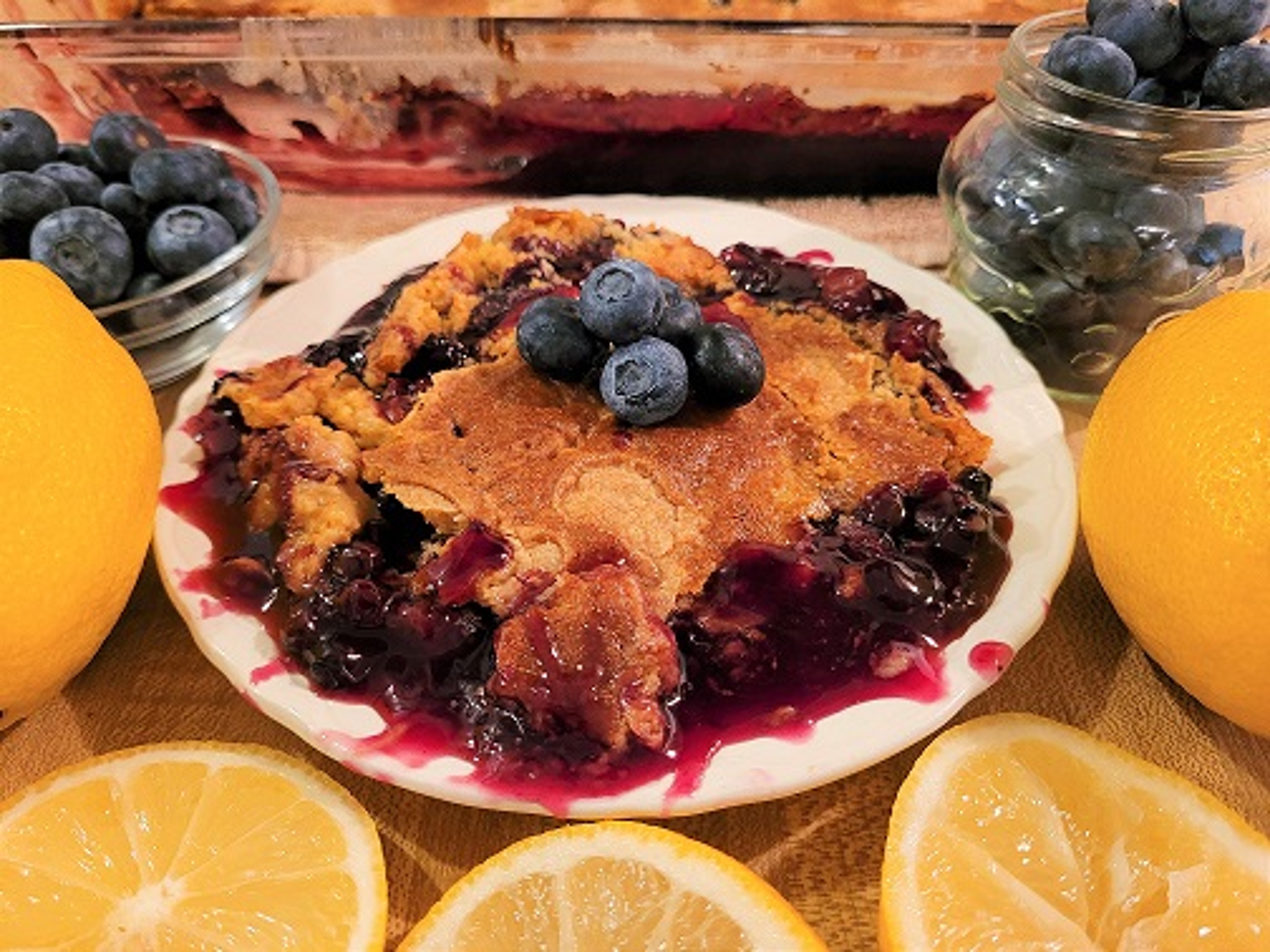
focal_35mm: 26
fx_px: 954
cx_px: 635
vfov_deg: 53.1
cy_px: 476
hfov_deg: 67.3
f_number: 1.8
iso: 320
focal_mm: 5.4
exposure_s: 1/40
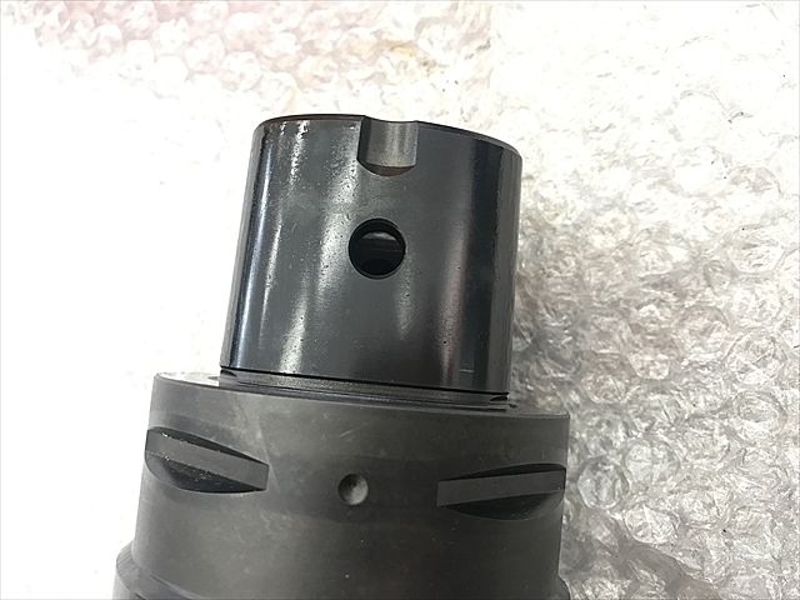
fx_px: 647
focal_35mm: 28
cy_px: 300
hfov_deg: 63.4
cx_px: 400
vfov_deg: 49.7
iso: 40
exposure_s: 1/24
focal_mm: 3.99
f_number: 1.8
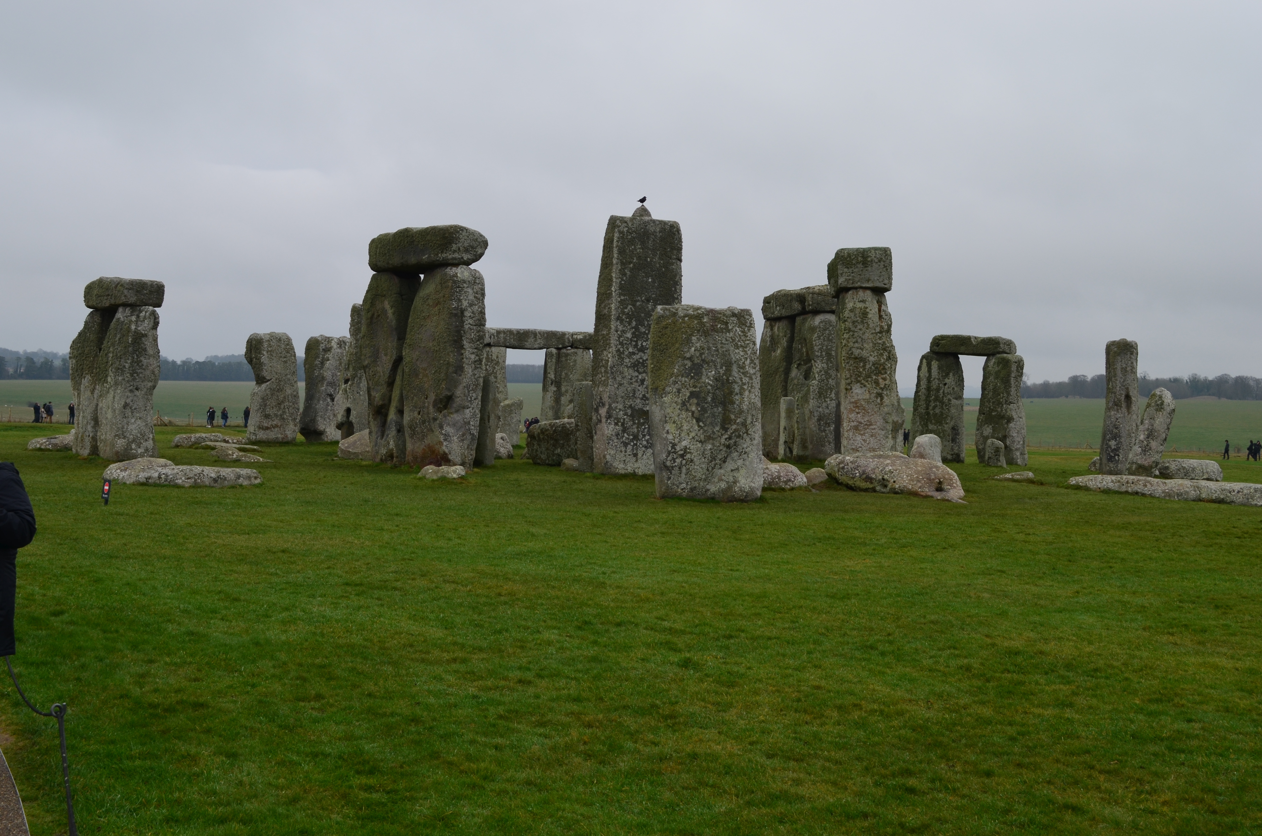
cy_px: 418
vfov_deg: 30.7
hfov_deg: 45.0
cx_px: 631
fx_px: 1522
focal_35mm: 44
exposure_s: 1/60
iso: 200
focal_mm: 29
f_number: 10
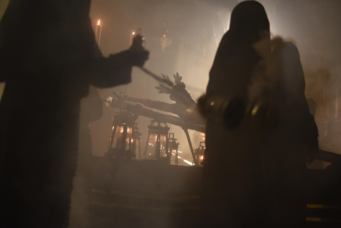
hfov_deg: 39.6
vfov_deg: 27.0
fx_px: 474
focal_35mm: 50
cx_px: 170
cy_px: 114
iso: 1800
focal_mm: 50
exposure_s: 1/50
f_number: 1.8
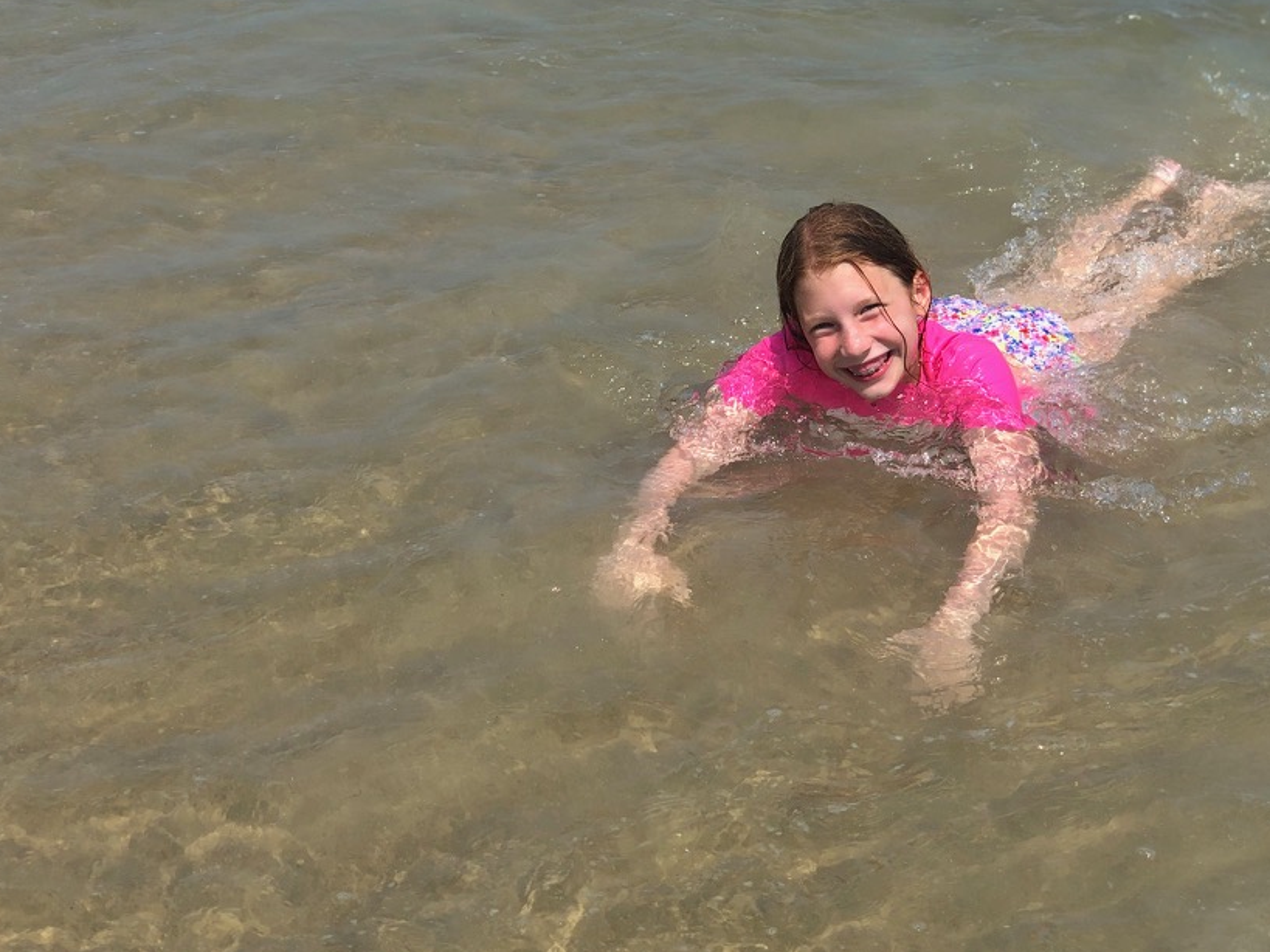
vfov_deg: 22.6
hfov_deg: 29.8
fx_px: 2384
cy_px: 453
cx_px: 733
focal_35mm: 65
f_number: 2.4
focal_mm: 6
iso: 16
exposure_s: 1/1297
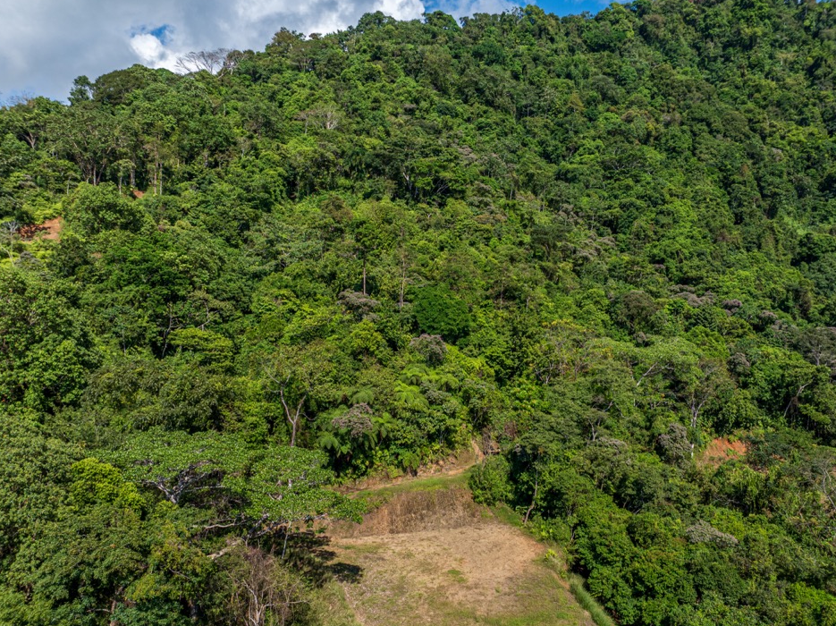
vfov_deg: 51.2
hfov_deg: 65.2
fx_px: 652
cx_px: 457
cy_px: 341
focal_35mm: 27
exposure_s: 1/4000
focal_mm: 12.29
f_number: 2.8
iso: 100
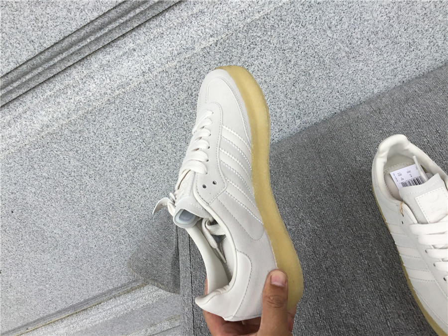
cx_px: 224
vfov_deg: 45.4
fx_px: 401
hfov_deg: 58.4
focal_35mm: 31
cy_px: 168
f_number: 2.4
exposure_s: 1/429
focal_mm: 3.3
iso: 25
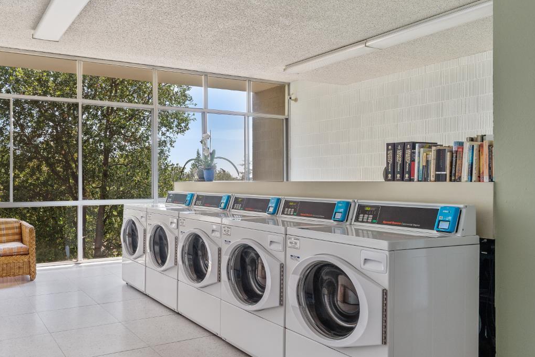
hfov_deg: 62.0
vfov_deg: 45.8
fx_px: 423
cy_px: 176
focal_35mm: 28
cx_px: 154
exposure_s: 1/15
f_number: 9
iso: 125
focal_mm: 19.3
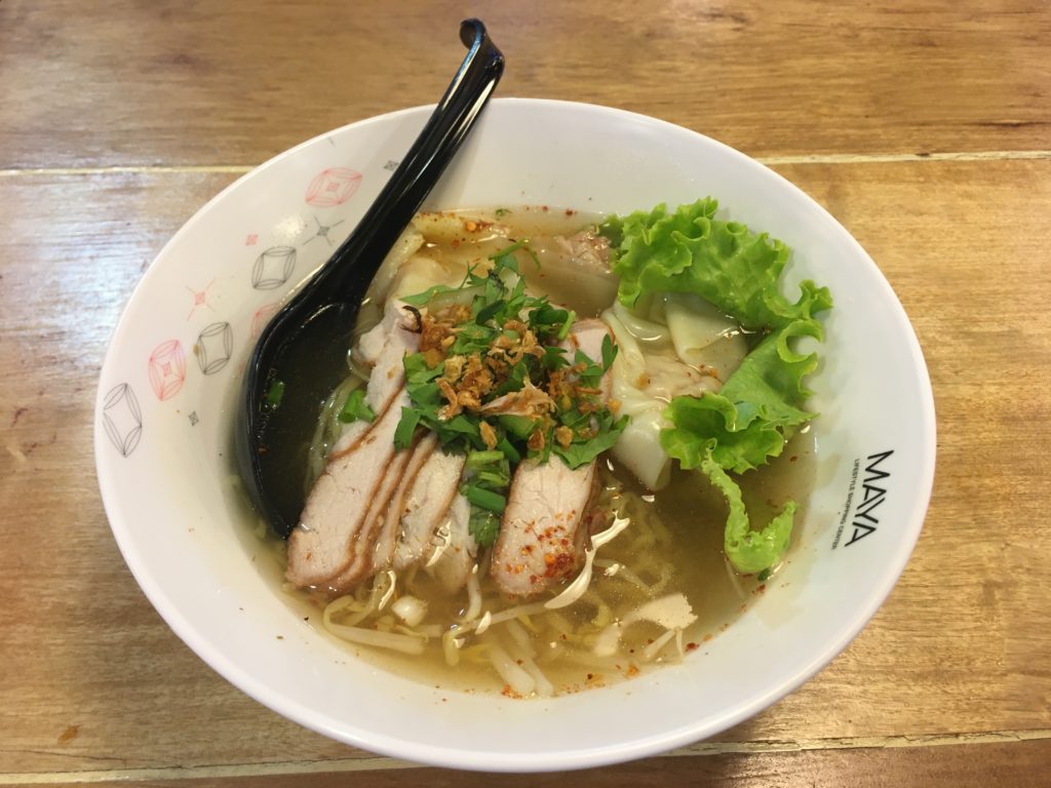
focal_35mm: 29
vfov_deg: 48.2
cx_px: 526
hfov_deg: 61.7
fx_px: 880
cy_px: 394
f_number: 2.2
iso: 125
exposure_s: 1/33
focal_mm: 4.15
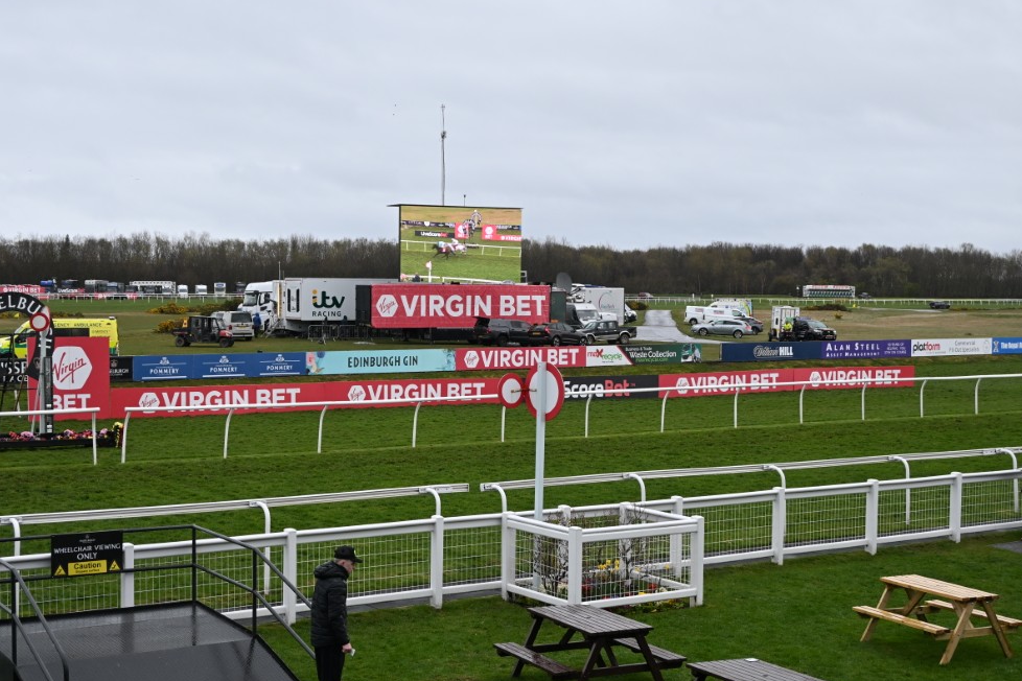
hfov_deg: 37.5
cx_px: 485
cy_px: 392
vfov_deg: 25.5
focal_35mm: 53
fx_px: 1504
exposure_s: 1/250
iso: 200
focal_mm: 30
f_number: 5.6
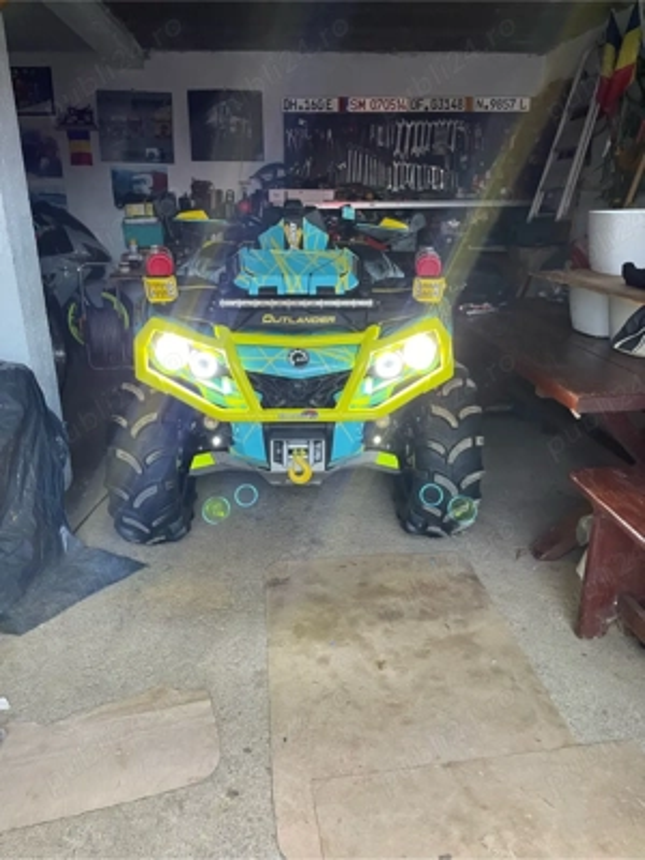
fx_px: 646
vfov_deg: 67.3
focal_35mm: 26
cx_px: 322
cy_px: 430
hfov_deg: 53.1
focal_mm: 5.1
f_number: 1.6
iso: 320
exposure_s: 1/60
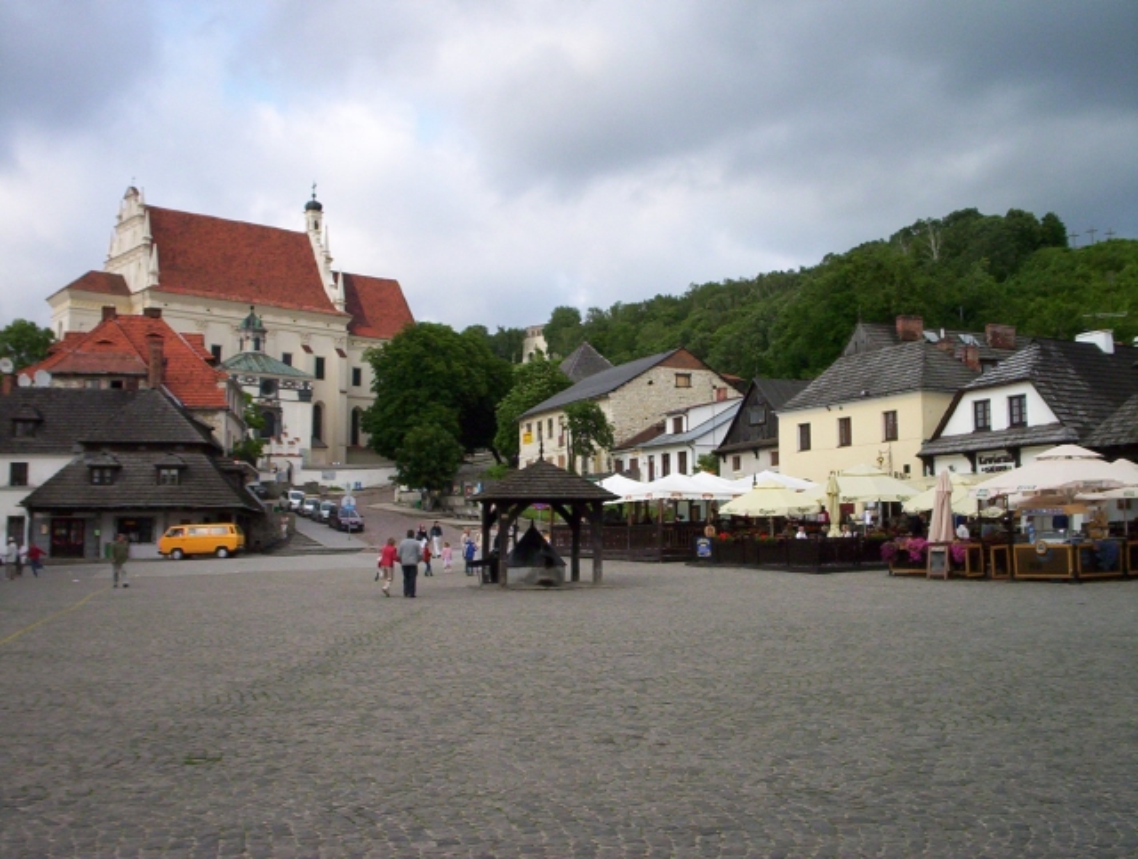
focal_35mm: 38
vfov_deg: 37.9
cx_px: 569
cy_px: 430
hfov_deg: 48.9
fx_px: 1252
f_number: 4.5
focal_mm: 4.99
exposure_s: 1/288
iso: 100
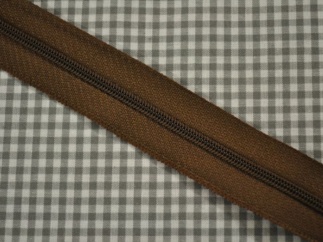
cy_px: 120
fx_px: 616
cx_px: 164
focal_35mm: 66
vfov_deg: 22.3
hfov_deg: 29.4
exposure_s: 1/50
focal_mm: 40
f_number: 5.3
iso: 800
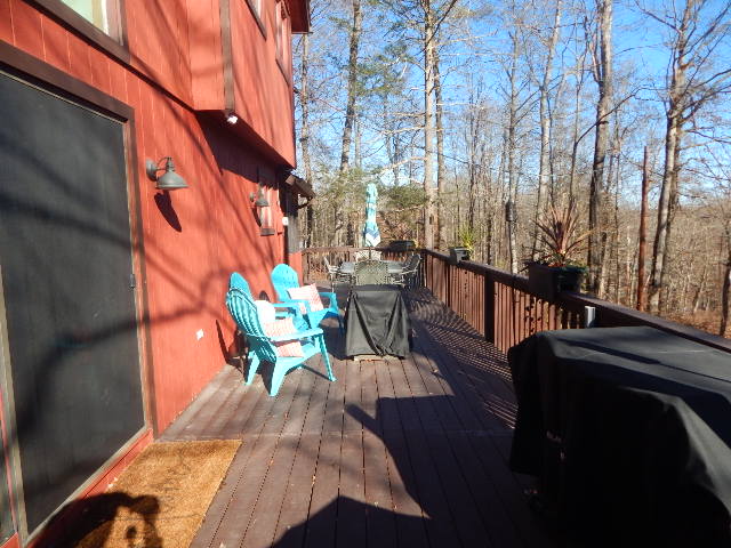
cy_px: 274
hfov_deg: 76.4
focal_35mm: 22
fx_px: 465
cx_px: 366
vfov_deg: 61.1
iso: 125
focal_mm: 4
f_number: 3
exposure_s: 1/640
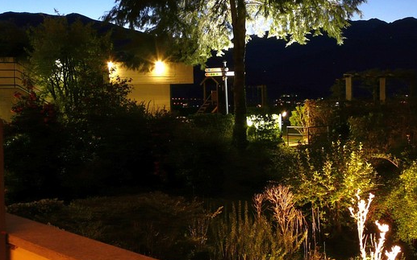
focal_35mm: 59
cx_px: 243
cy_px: 97
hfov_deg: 34.5
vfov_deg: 21.9
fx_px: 670
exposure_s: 6
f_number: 4.5
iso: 100
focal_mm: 4.6
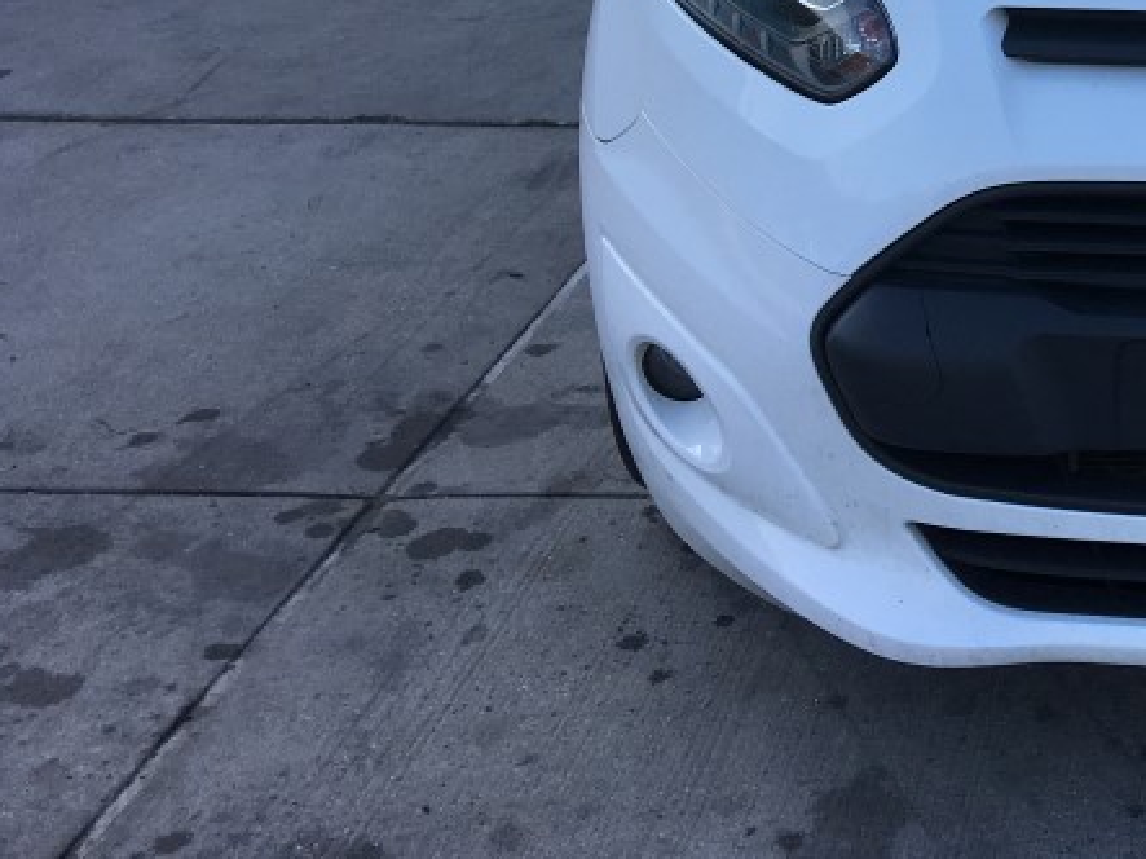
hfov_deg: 26.7
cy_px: -72
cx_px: 1255
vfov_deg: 20.9
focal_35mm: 67
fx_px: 2218
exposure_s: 1/545
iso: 25
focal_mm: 4.15
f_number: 2.2
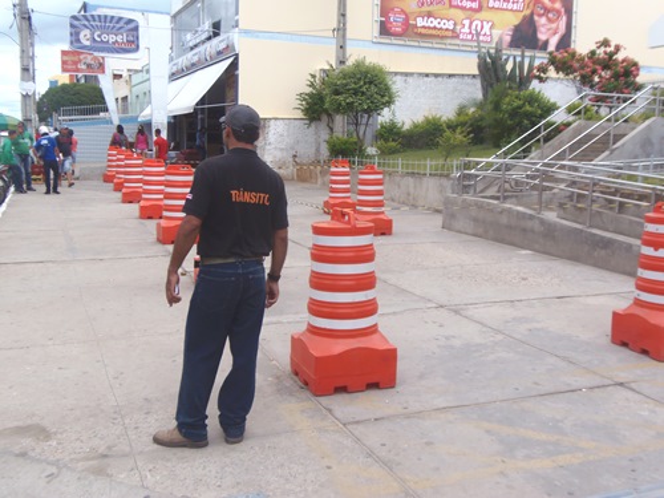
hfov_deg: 52.6
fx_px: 671
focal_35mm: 35
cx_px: 332
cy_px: 249
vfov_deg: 40.7
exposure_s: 1/800
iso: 64
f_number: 3.4
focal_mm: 6.5
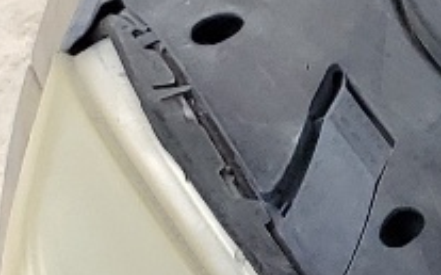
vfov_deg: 6.1
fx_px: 2558
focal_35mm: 213
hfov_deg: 7.5
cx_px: 1664
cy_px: -109
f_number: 1.5
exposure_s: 1/1111
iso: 50
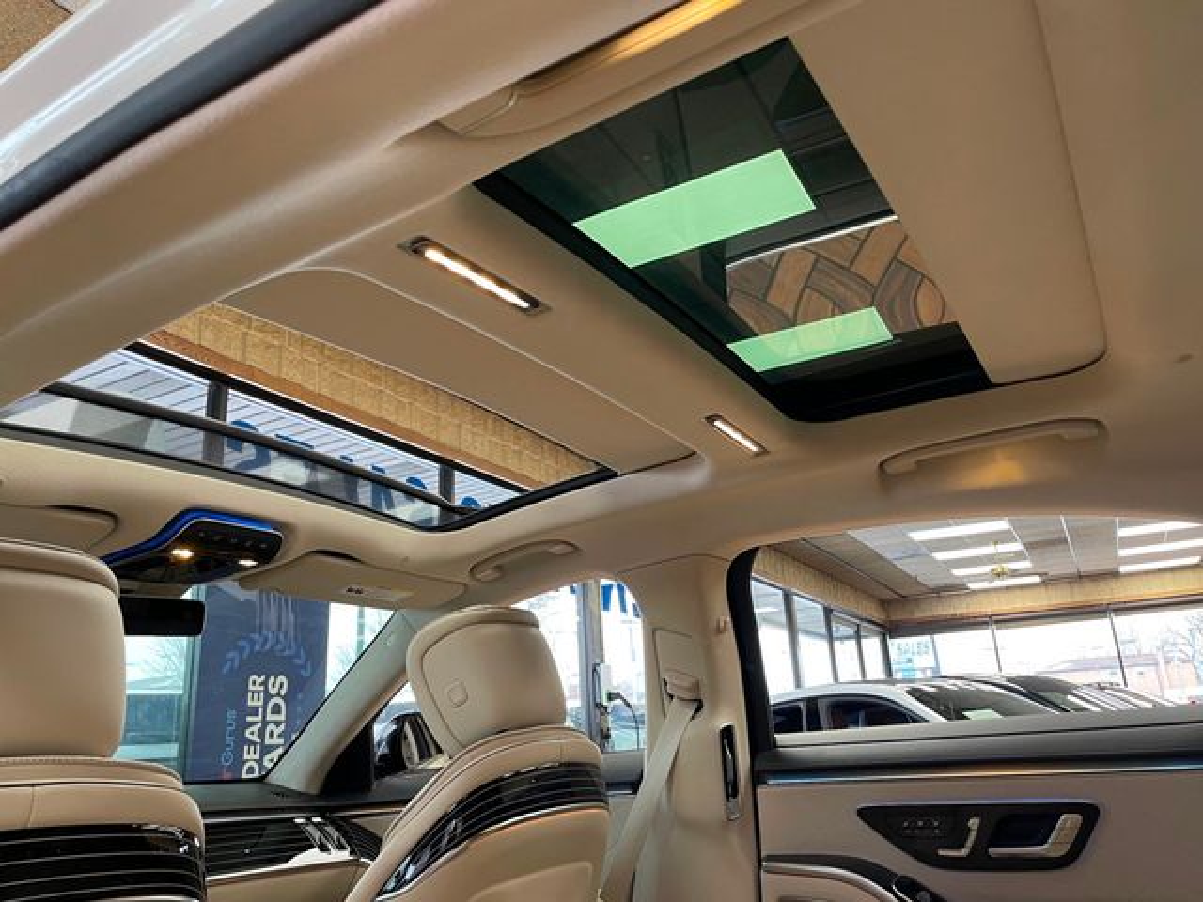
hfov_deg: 67.3
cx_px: 602
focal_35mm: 26
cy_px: 451
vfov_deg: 53.1
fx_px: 904
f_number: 1.6
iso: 100
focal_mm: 4.2
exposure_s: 1/60
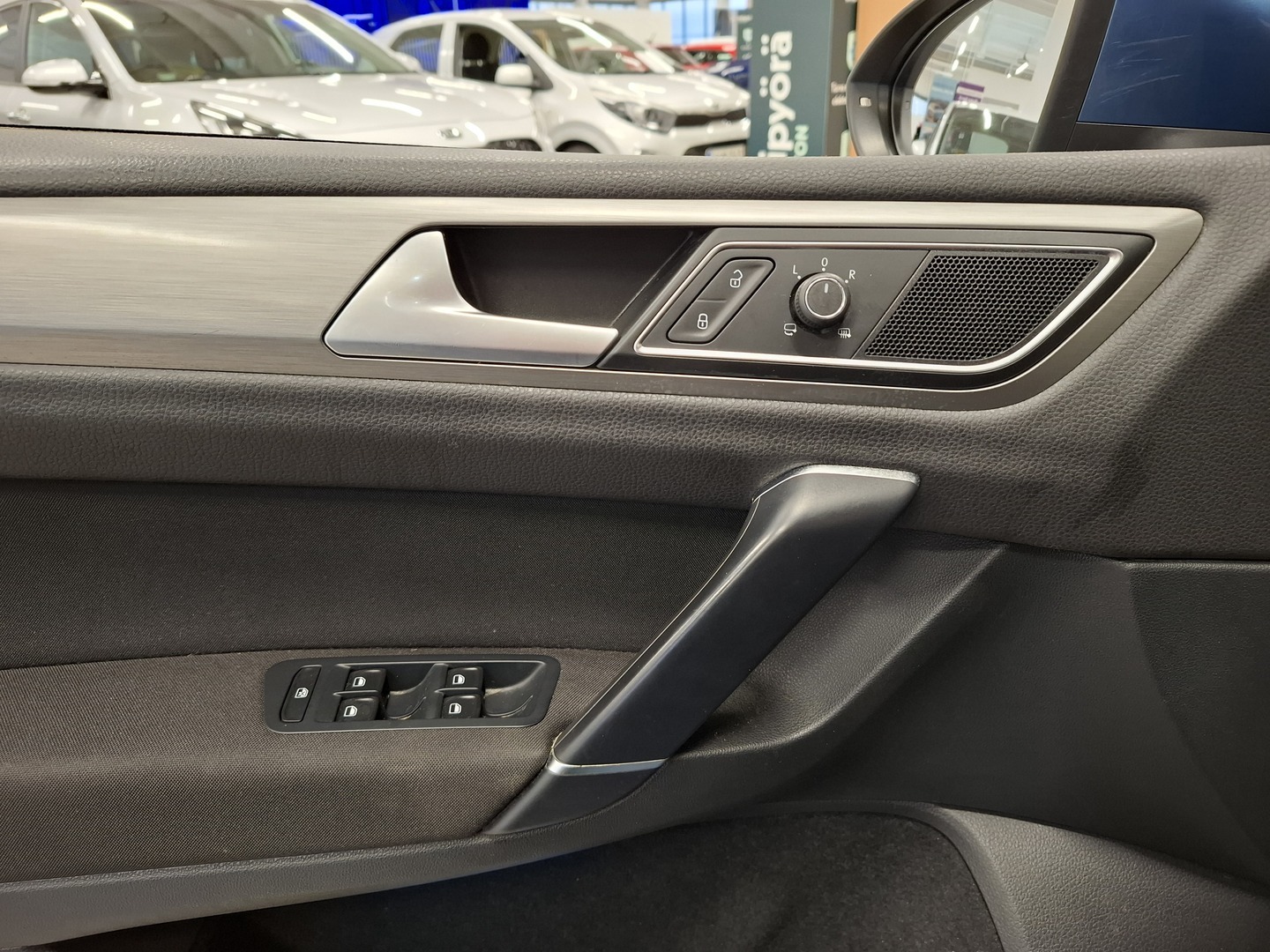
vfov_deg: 58.9
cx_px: 635
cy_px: 476
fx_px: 844
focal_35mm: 23
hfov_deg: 73.9
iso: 400
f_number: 1.8
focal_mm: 5.54
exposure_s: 1/33
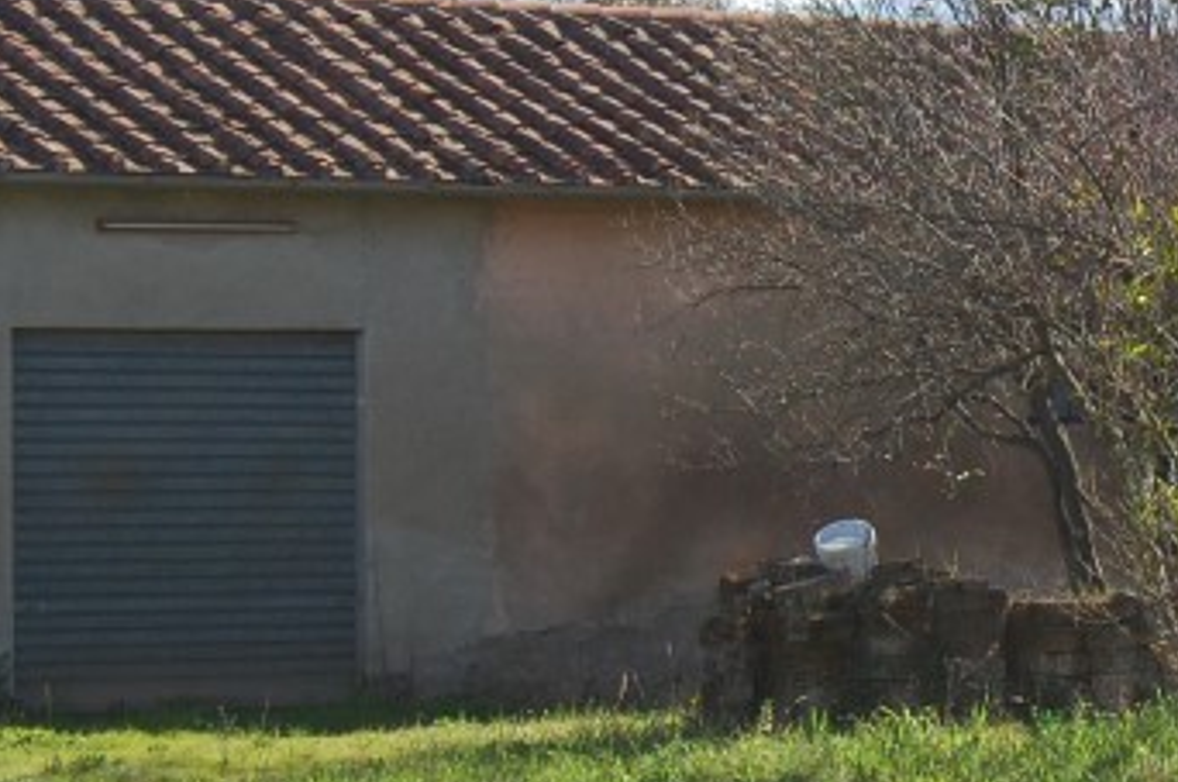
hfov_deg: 13.2
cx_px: 1435
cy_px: 475
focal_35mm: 152
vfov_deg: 9.0
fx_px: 4967
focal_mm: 30
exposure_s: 1/500
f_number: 5.6
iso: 200
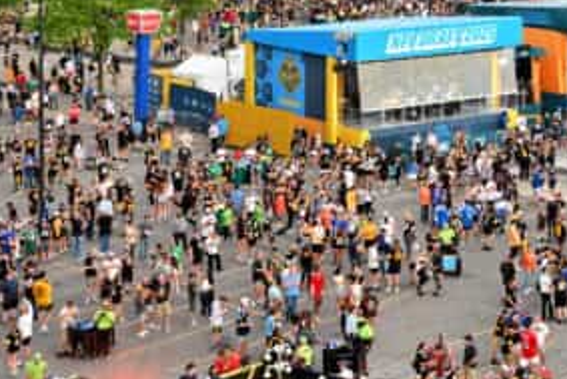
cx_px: 721
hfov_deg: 18.0
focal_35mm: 107
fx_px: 1683
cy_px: -153
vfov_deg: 12.3
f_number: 8
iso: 1250
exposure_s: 1/200
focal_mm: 29.5
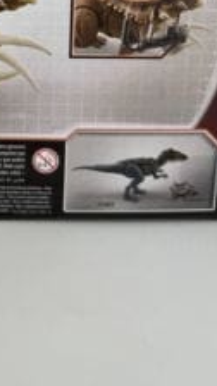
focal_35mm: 78
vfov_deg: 25.0
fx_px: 798
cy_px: -54
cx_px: -119
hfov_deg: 14.4
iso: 80
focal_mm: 6.76
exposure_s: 1/1456
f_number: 1.78
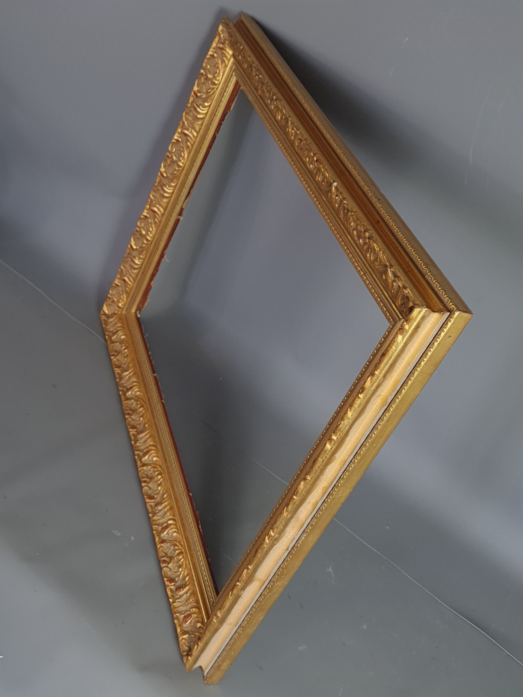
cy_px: 348
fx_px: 524
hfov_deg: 53.1
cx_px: 262
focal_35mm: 26
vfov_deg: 67.3
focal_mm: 5.4
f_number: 1.8
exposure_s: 1/100
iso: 100
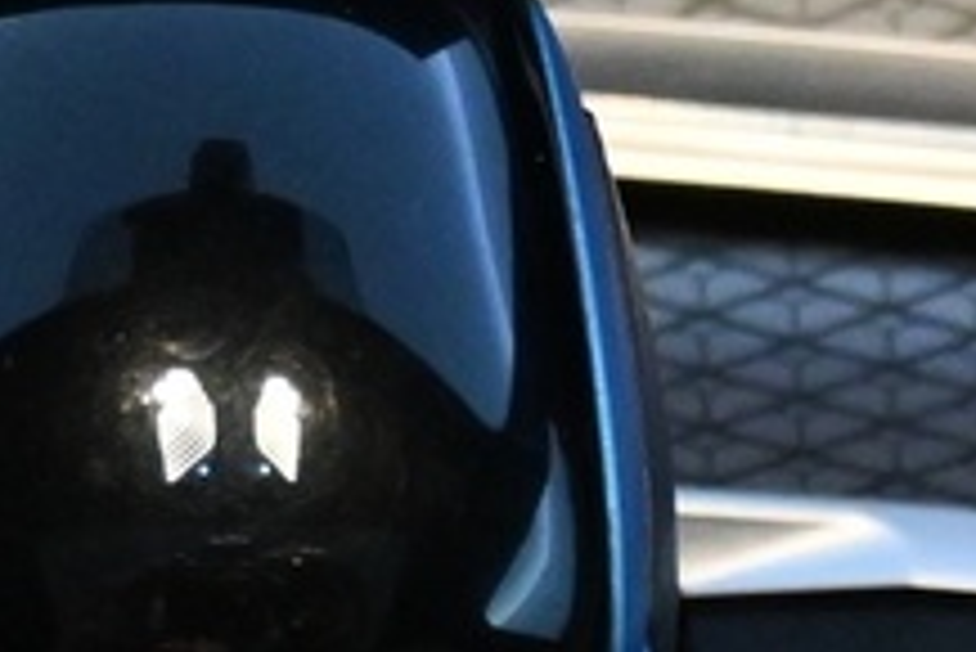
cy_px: 1758
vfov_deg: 5.8
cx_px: 756
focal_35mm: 224
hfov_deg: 9.2
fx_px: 6077
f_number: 3.8
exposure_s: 1/60
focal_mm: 20
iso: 4000
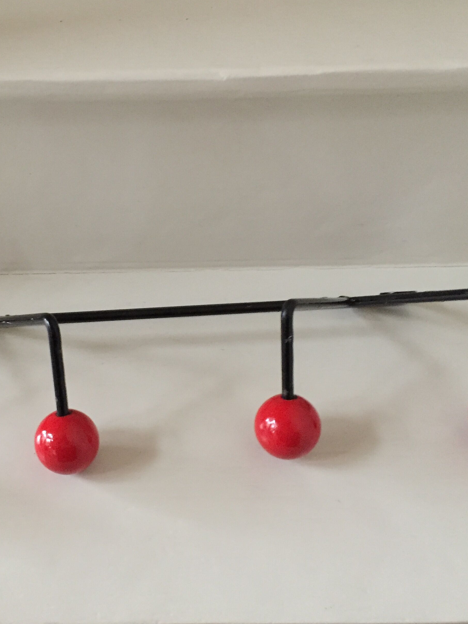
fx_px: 703
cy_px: 314
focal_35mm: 39
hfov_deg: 36.5
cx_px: 161
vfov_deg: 47.9
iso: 500
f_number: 2.2
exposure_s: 1/17
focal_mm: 4.15
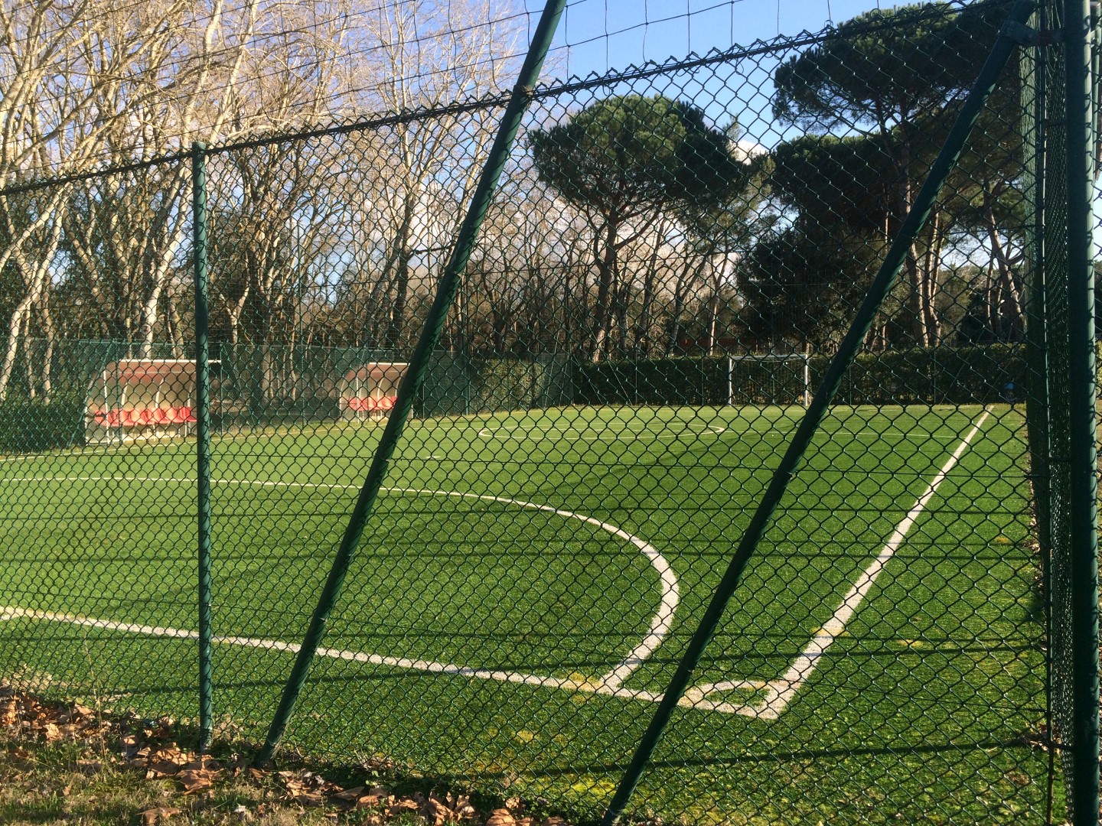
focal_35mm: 29
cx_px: 551
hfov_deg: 61.7
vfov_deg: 48.2
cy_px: 413
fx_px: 923
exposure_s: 1/789
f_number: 2.2
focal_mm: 4.15
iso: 32
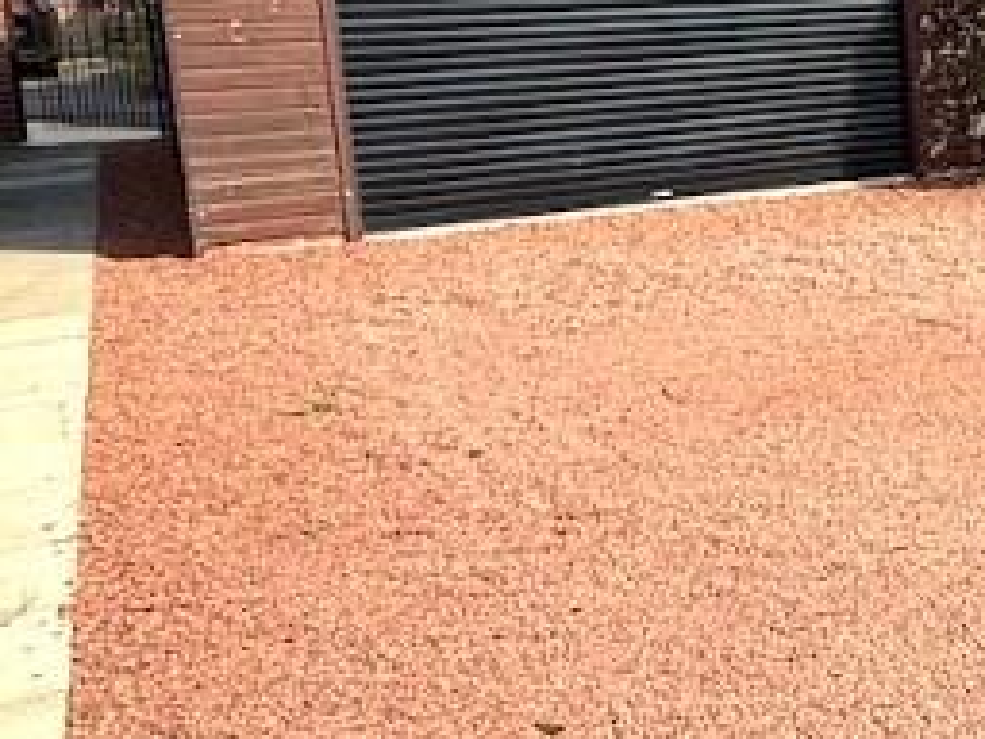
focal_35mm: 56
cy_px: 135
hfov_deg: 24.1
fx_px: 1593
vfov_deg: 25.6
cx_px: 1597
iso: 50
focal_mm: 2.22
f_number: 2.2
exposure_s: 1/1017
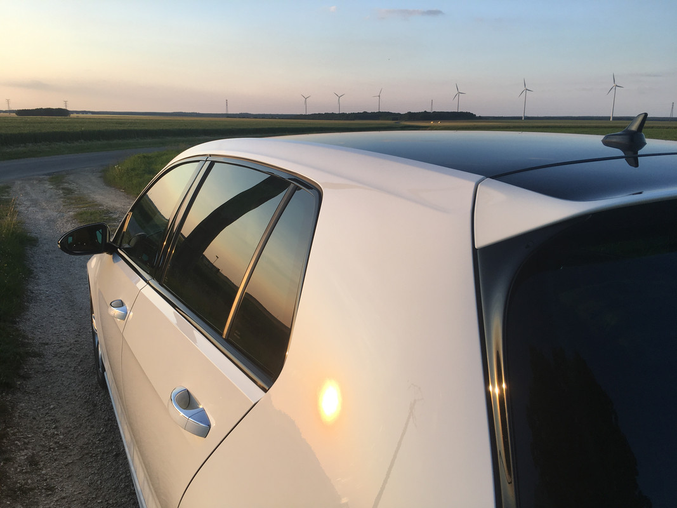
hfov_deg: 61.7
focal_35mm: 29
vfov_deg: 48.2
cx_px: 338
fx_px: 567
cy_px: 254
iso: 25
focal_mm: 4.15
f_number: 2.2
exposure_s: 1/392
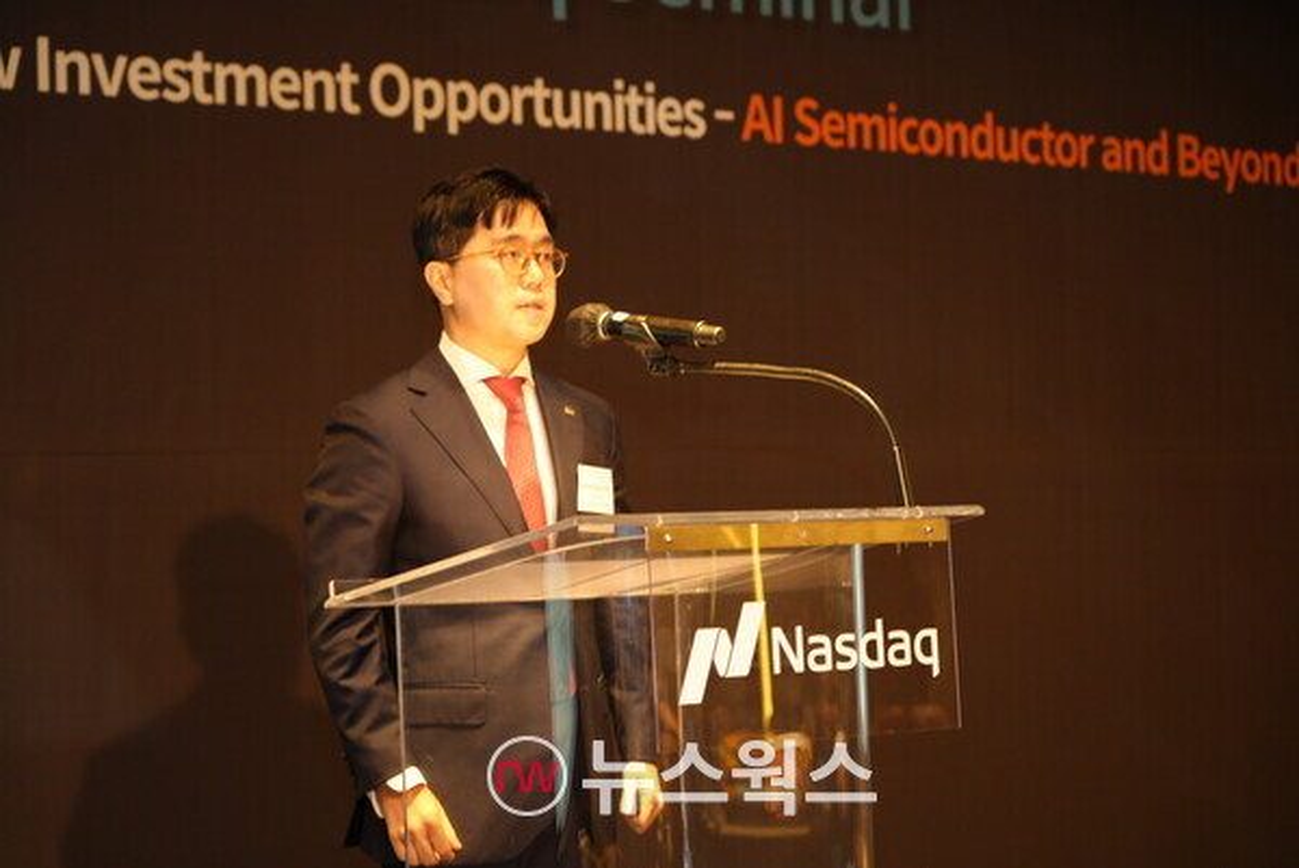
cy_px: 434
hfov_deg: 26.3
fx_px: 2780
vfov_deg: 17.7
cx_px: 650
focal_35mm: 77
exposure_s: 1/60
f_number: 4.5
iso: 1600
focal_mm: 77
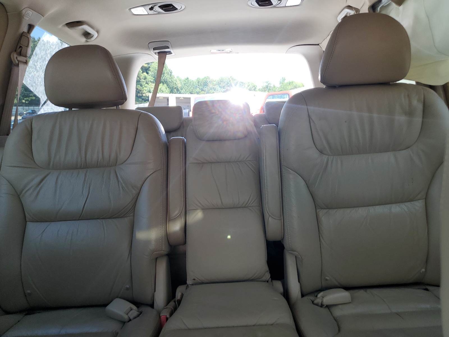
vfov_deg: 53.1
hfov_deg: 67.3
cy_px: 168
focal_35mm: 26
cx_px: 224
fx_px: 337
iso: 50
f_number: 1.5
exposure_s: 1/345
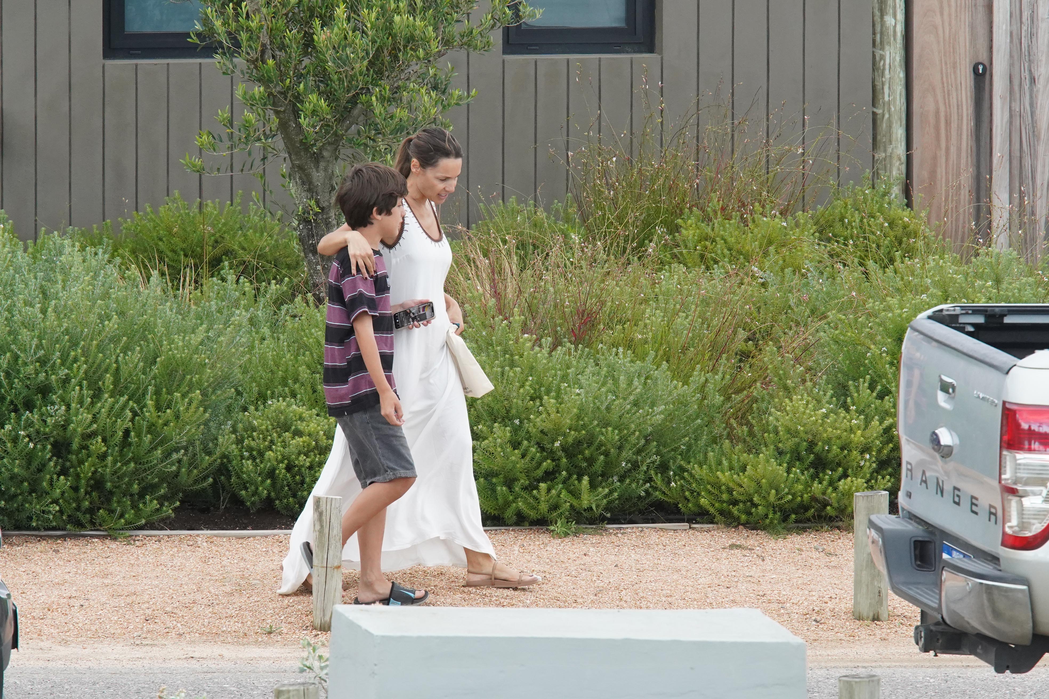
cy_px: 350
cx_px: 524
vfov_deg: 3.3
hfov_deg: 4.9
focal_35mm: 420
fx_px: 12237
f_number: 9
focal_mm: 280
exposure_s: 1/500
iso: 3200
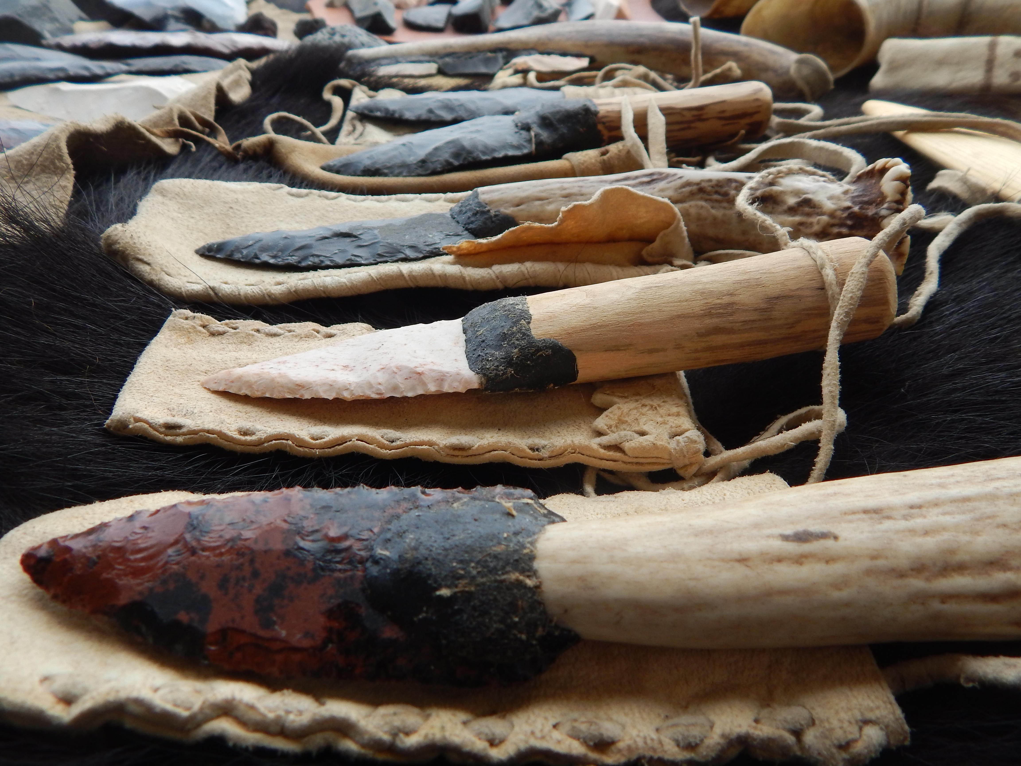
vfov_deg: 58.9
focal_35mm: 23
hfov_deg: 73.9
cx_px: 510
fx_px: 678
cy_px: 383
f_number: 3
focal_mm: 4
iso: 125
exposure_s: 1/400
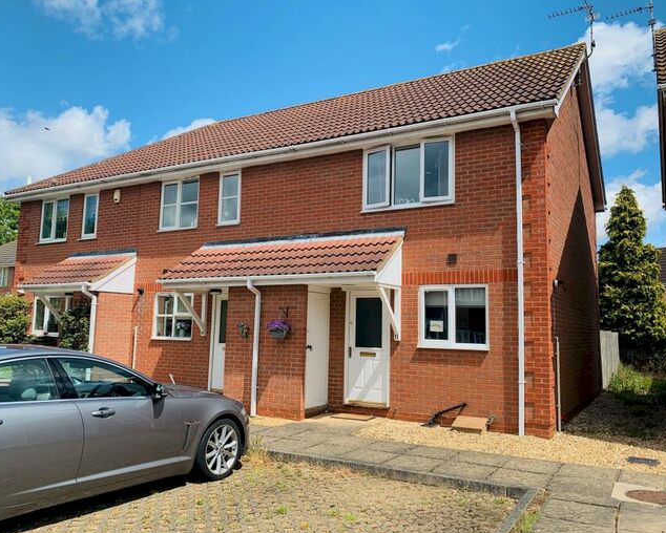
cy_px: 274
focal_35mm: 28
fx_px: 552
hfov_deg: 62.1
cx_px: 357
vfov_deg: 51.6
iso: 25
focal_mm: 4.25
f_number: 1.8
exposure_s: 1/1468
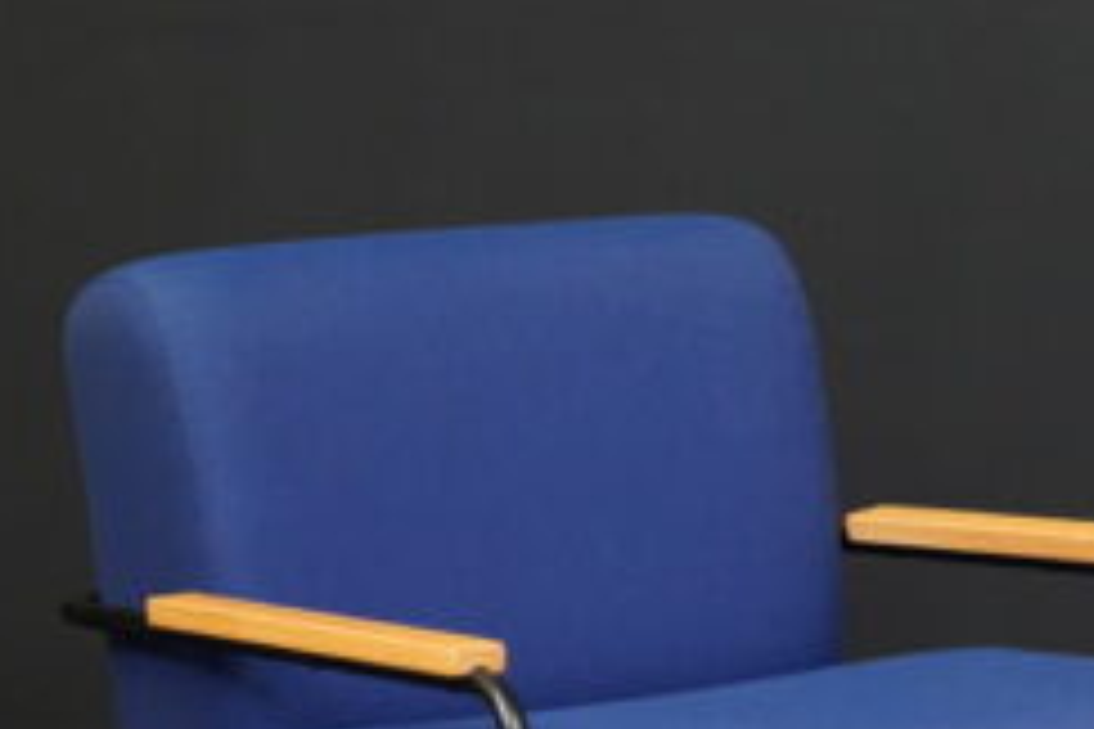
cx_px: 716
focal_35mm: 190
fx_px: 5773
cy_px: 819
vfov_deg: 7.2
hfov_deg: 10.8
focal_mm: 77
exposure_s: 1/160
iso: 5000
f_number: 7.1
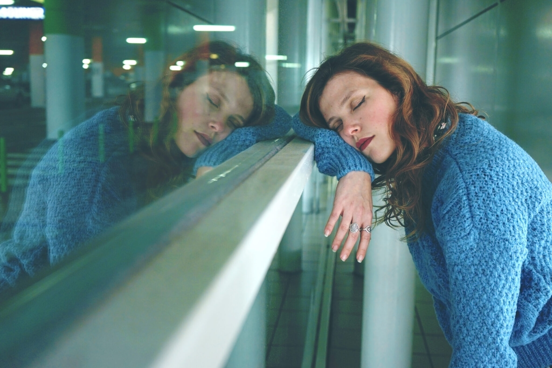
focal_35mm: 42
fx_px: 644
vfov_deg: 31.9
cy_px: 184
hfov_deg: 46.4
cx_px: 276
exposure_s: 1/80
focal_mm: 42
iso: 320
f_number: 5
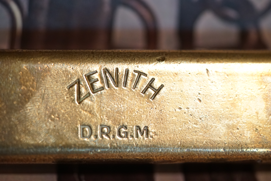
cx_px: 136
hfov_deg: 22.6
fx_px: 677
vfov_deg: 15.2
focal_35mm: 90
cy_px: 90
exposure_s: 1/100
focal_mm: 90
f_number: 2.8
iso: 3200
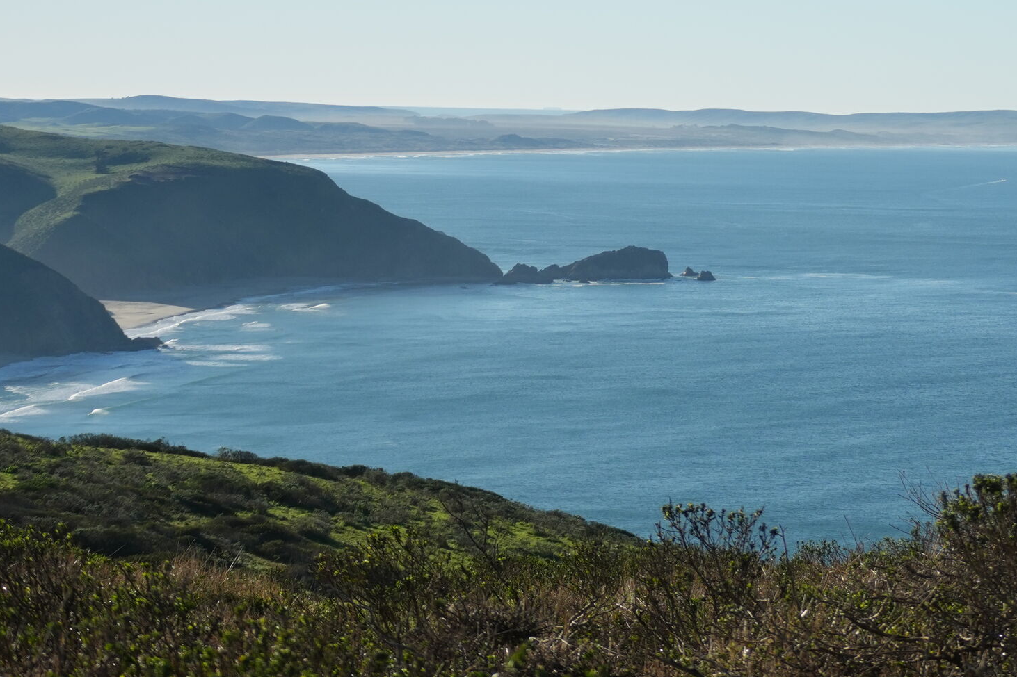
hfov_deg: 15.2
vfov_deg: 10.3
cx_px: 965
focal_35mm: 133
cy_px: 199
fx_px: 3756
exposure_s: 1/2000
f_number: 5
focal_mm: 45
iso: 250
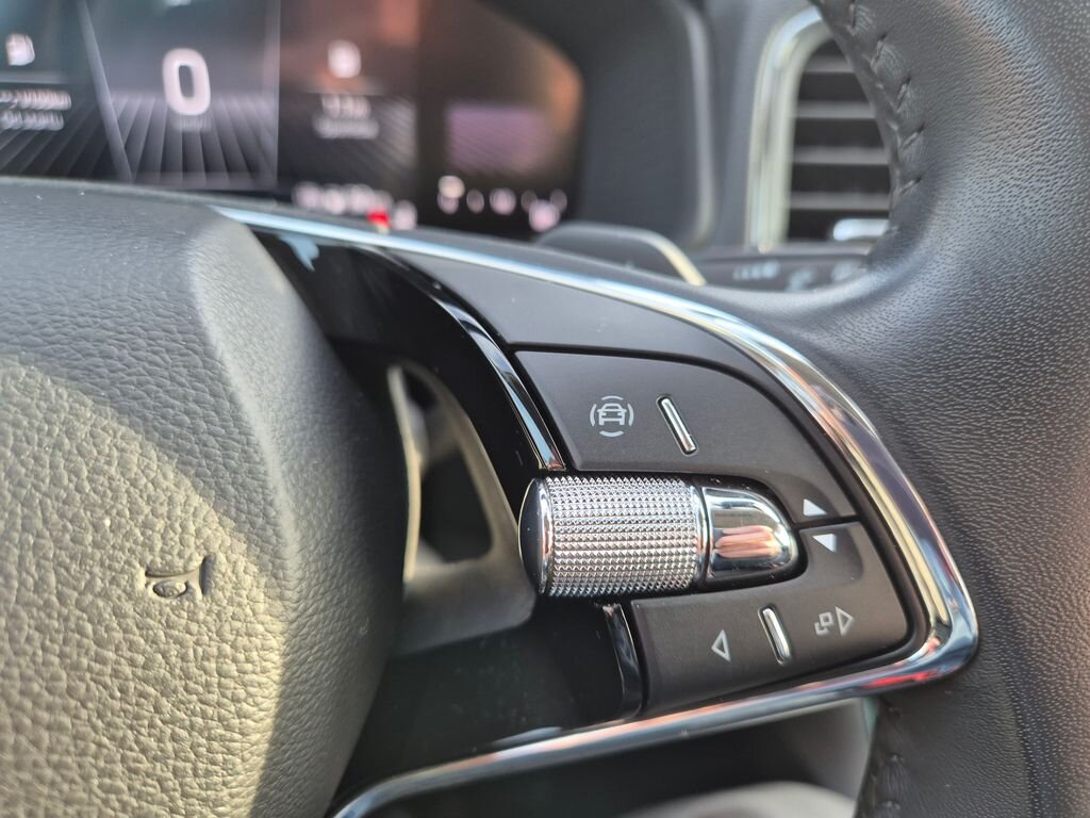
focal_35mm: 23
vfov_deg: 58.9
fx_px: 724
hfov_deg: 73.9
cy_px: 409
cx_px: 545
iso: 160
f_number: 1.8
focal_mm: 5.4
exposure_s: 1/180
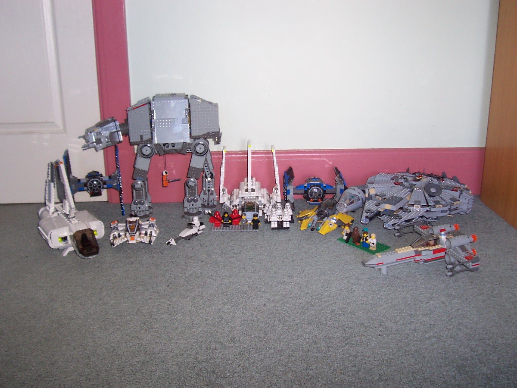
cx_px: 258
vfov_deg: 38.7
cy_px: 194
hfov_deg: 50.1
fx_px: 553
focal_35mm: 37
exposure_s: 1/60
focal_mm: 5.6
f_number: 2.8
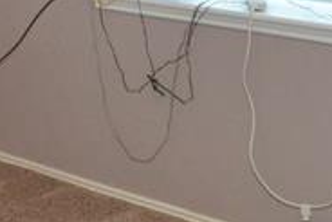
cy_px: -141
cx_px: 54
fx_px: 923
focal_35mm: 100
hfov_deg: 20.1
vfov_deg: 12.8
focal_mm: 12
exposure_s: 1/200
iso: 2000
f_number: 7.1
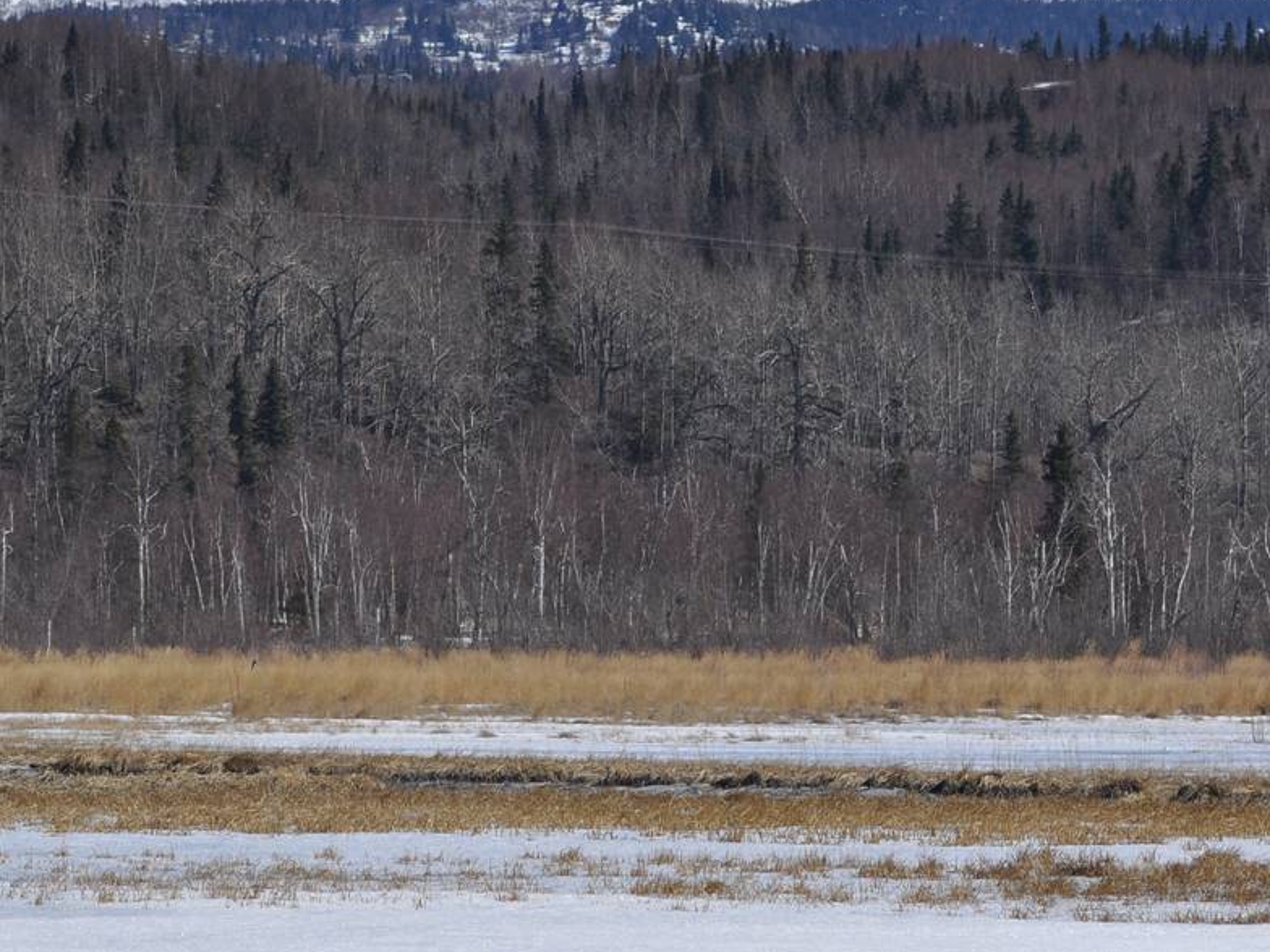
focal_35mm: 206
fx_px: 7558
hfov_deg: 9.6
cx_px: 1063
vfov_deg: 7.2
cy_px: 439
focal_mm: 70
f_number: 8
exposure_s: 1/1000
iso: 200
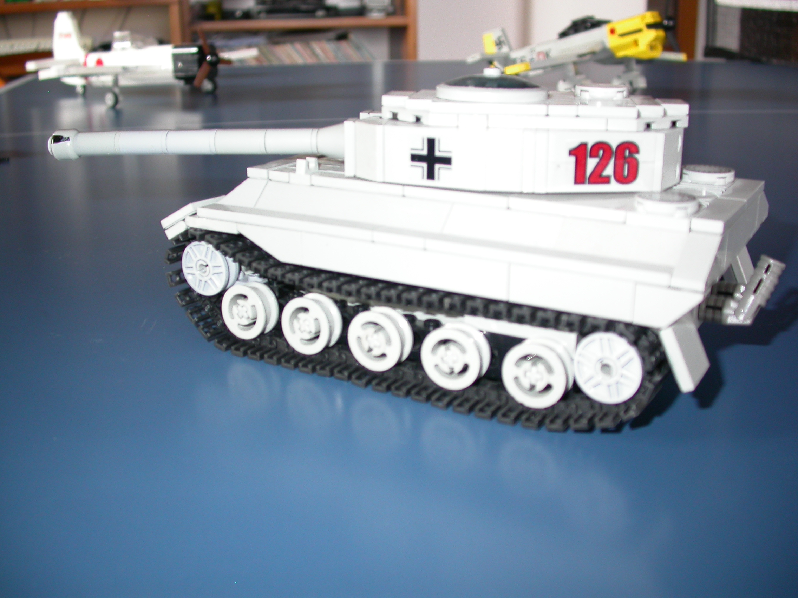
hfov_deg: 49.0
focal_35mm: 38
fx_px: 876
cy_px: 299
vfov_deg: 37.7
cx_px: 399
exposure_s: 1/30
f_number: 2.6
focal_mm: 7.85
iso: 100
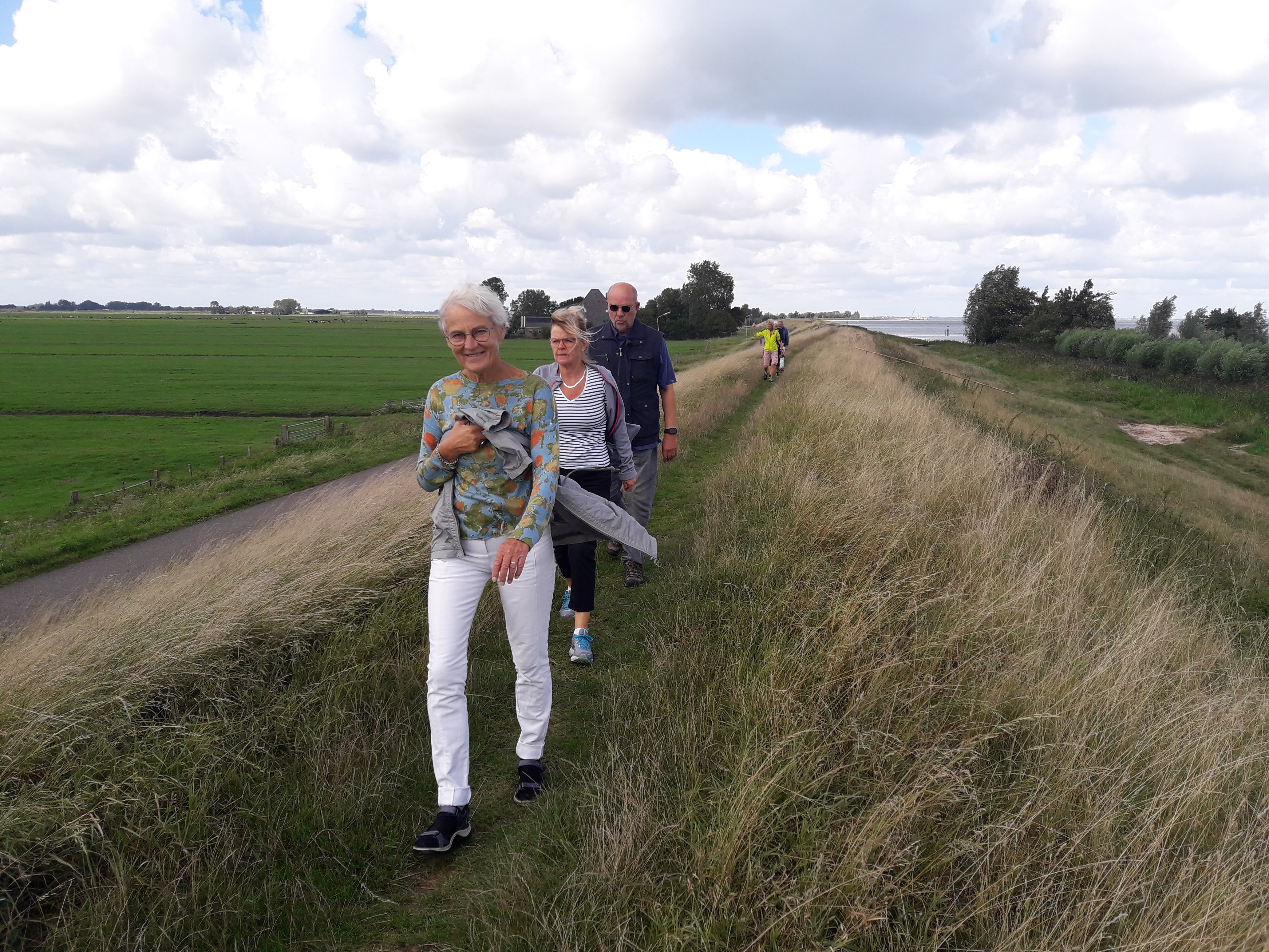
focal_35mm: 28
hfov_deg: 63.4
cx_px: 634
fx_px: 1026
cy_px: 476
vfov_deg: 49.7
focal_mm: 3.7
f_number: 1.9
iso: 40
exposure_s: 1/1055
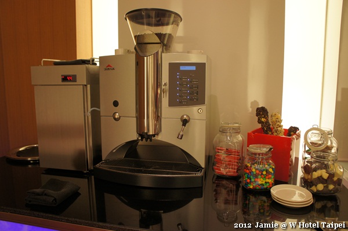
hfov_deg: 67.4
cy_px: 116
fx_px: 261
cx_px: 174
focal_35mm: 27
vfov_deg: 47.9
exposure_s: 1/40
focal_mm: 18
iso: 200
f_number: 4
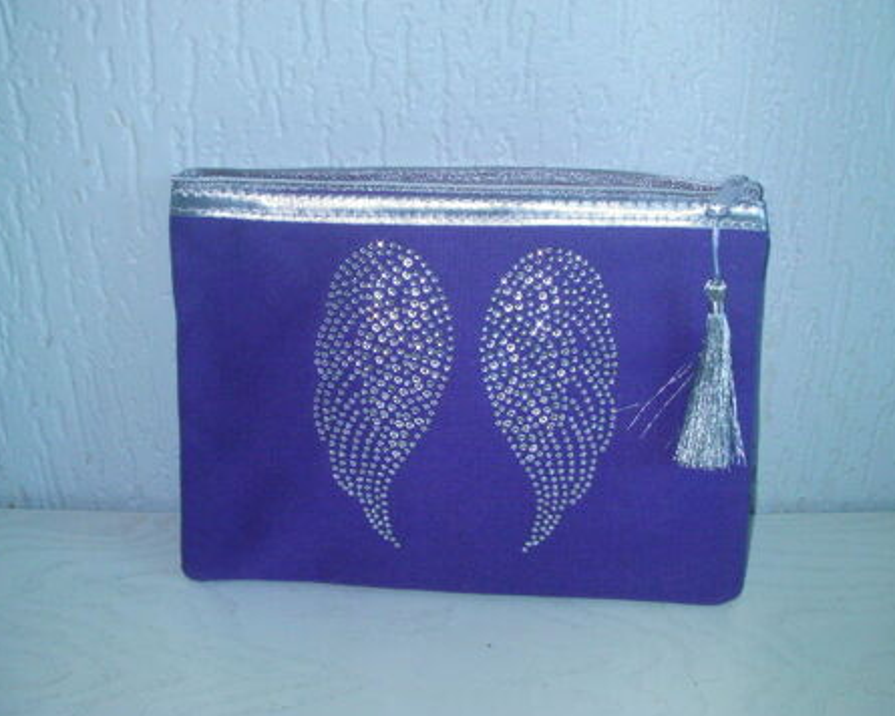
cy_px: 360
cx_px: 459
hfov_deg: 45.8
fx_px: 1060
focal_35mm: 40
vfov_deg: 37.3
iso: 200
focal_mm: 6.3
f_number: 5.6
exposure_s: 1/30
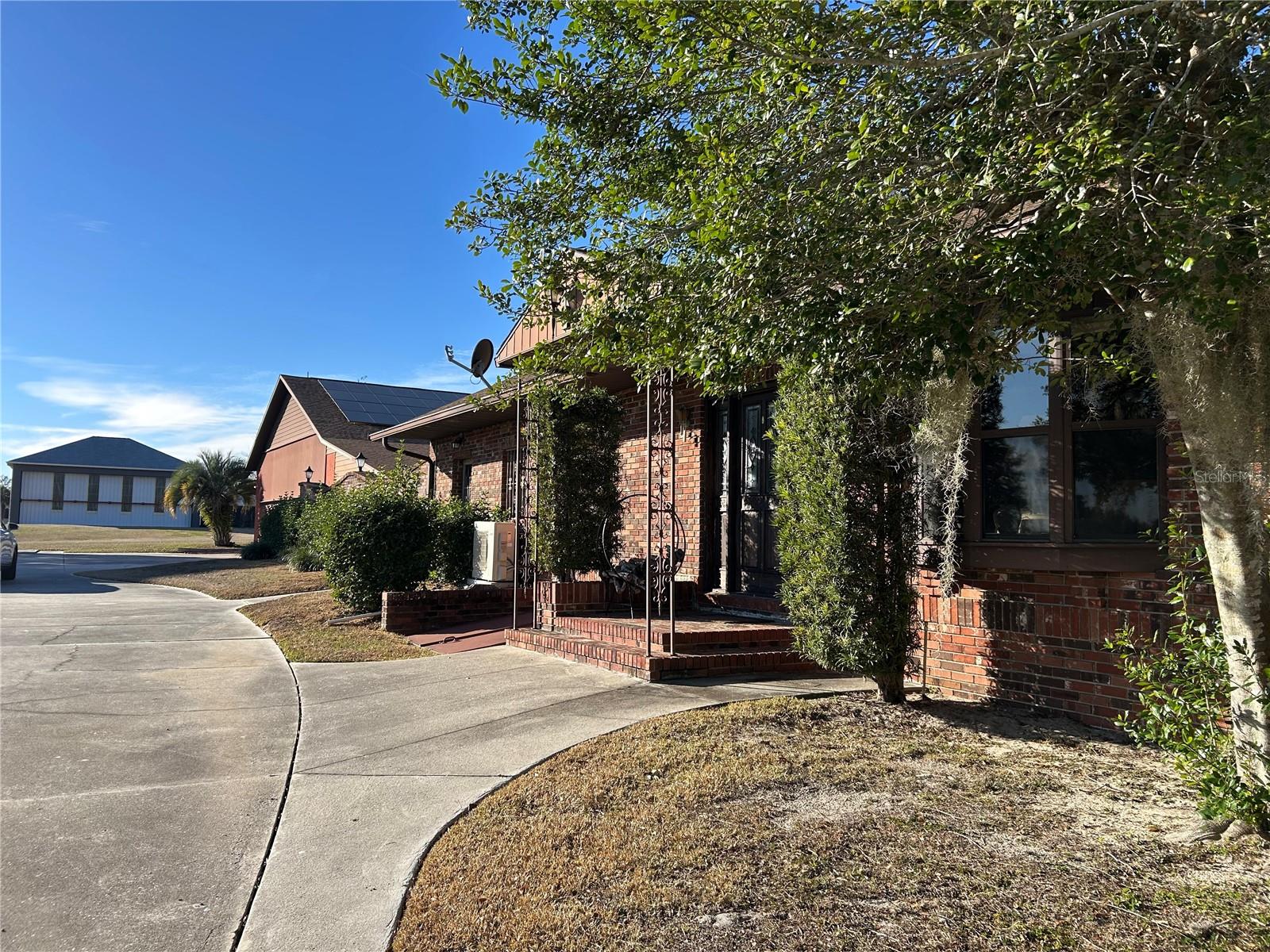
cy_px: 476
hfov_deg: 67.3
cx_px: 635
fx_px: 954
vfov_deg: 53.1
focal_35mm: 26
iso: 50
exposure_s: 1/2353
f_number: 1.5
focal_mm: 5.7
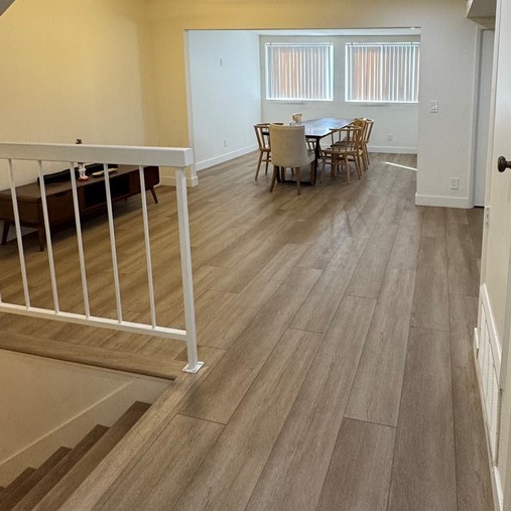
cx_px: 343
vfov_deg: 60.4
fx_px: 418
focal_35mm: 25
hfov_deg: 61.3
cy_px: 145
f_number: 2.2
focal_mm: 2.22
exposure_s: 1/120
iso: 160
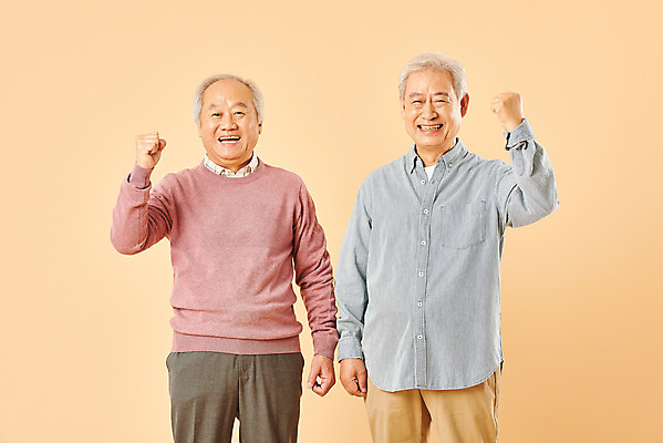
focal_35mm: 105
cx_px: 332
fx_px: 1935
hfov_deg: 19.4
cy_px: 222
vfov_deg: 13.1
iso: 100
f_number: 8
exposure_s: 1/125
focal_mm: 105
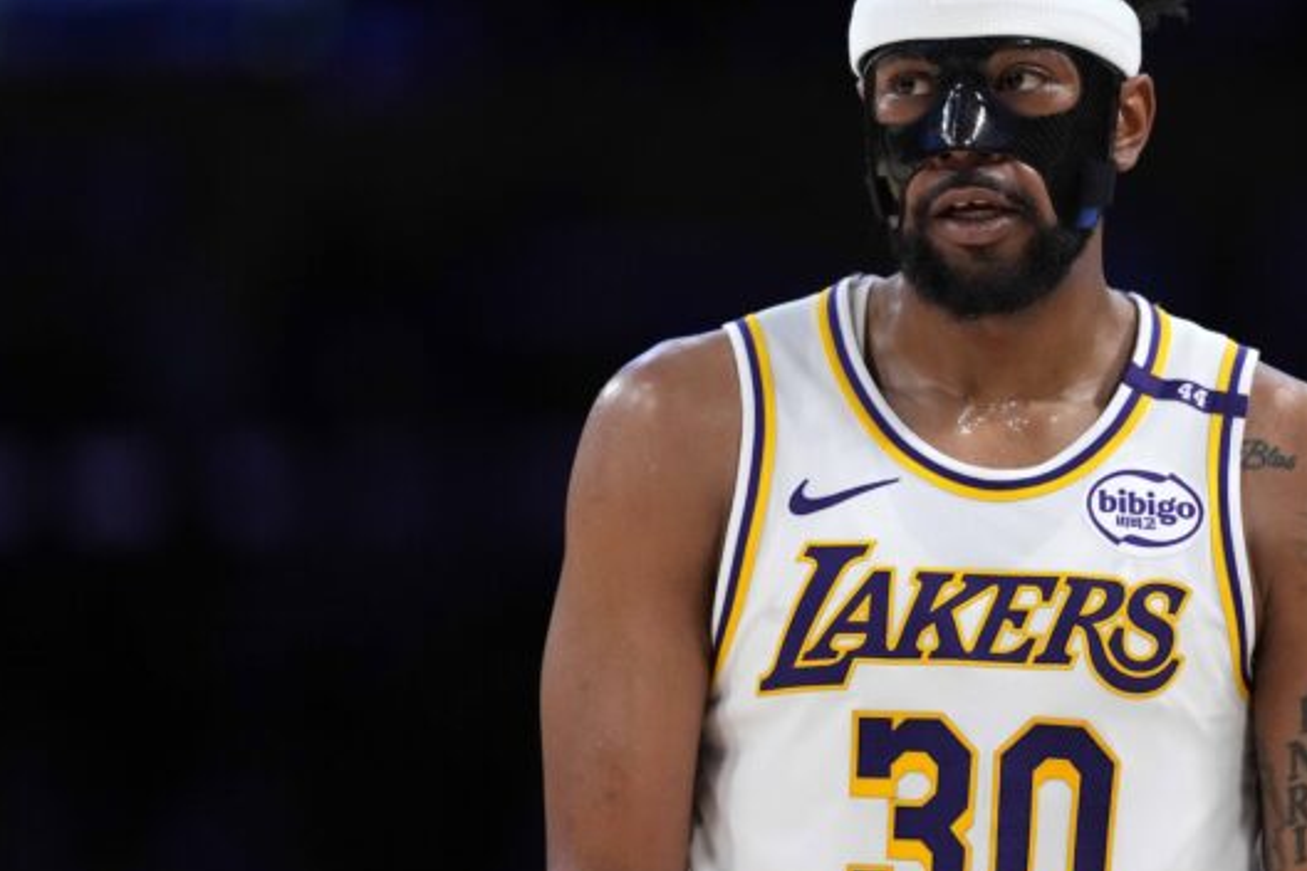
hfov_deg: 4.0
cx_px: 943
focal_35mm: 511
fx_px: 18551
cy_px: 423
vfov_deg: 2.7
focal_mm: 300
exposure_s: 1/2000
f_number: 2.8
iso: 4000
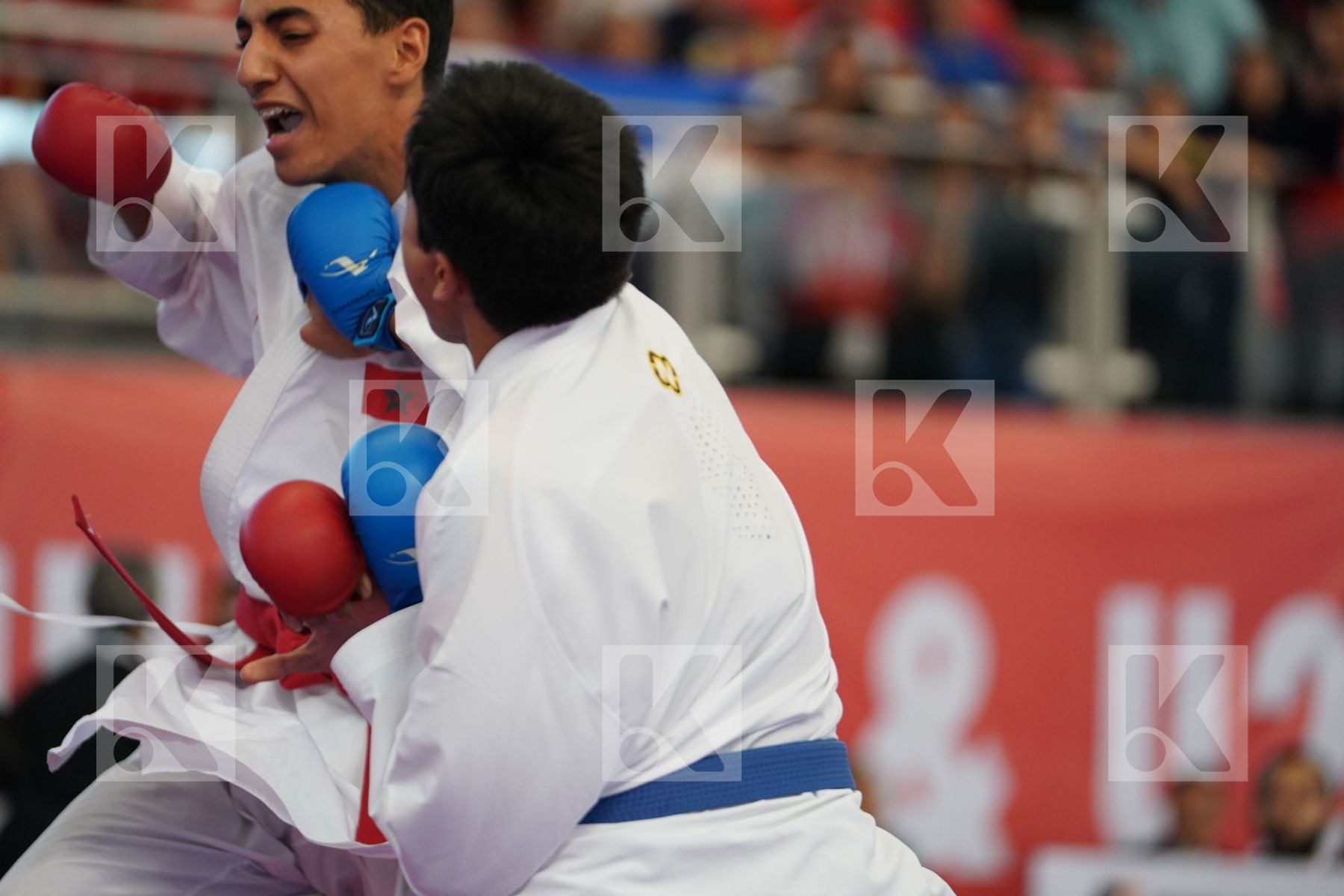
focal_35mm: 176
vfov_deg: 7.8
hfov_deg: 11.7
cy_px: 448
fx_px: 6570
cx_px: 672
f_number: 2.8
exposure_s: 1/1000
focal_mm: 176
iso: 2000
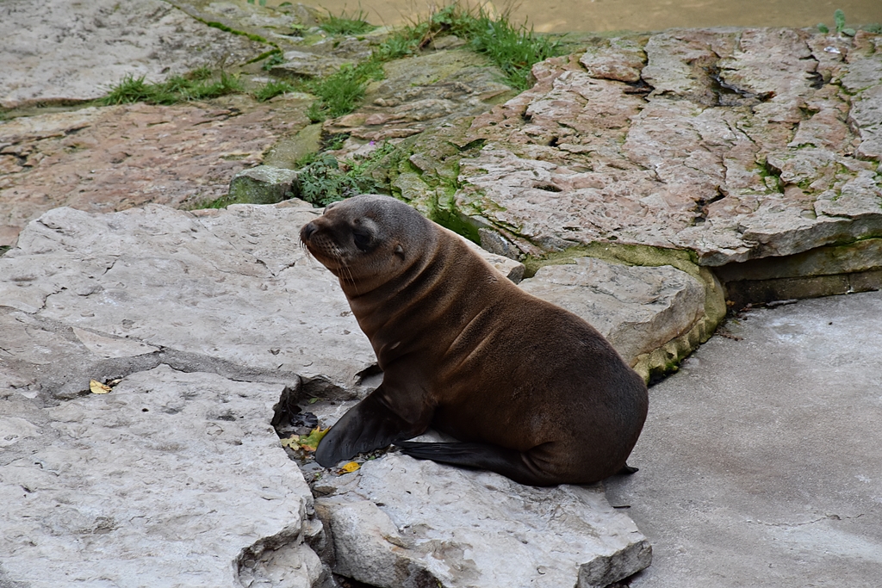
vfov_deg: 6.5
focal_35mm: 210
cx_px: 441
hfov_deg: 9.8
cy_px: 294
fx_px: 5145
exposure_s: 1/125
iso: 720
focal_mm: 140
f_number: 9
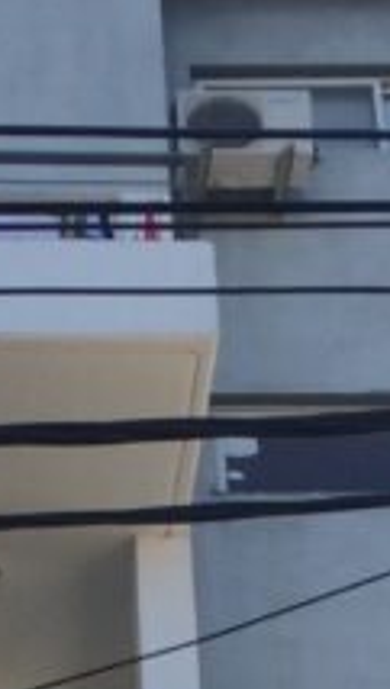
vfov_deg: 13.0
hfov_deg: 7.9
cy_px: 1204
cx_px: -197
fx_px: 2765
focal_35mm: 151
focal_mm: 4.15
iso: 32
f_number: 2.2
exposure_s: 1/838
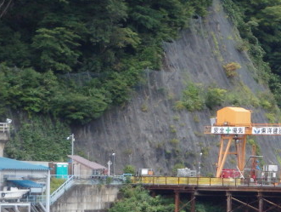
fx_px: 2747
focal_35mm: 338
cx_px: 322
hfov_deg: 5.8
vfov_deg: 4.4
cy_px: 198
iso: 500
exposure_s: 1/250
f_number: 5.9
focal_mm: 25
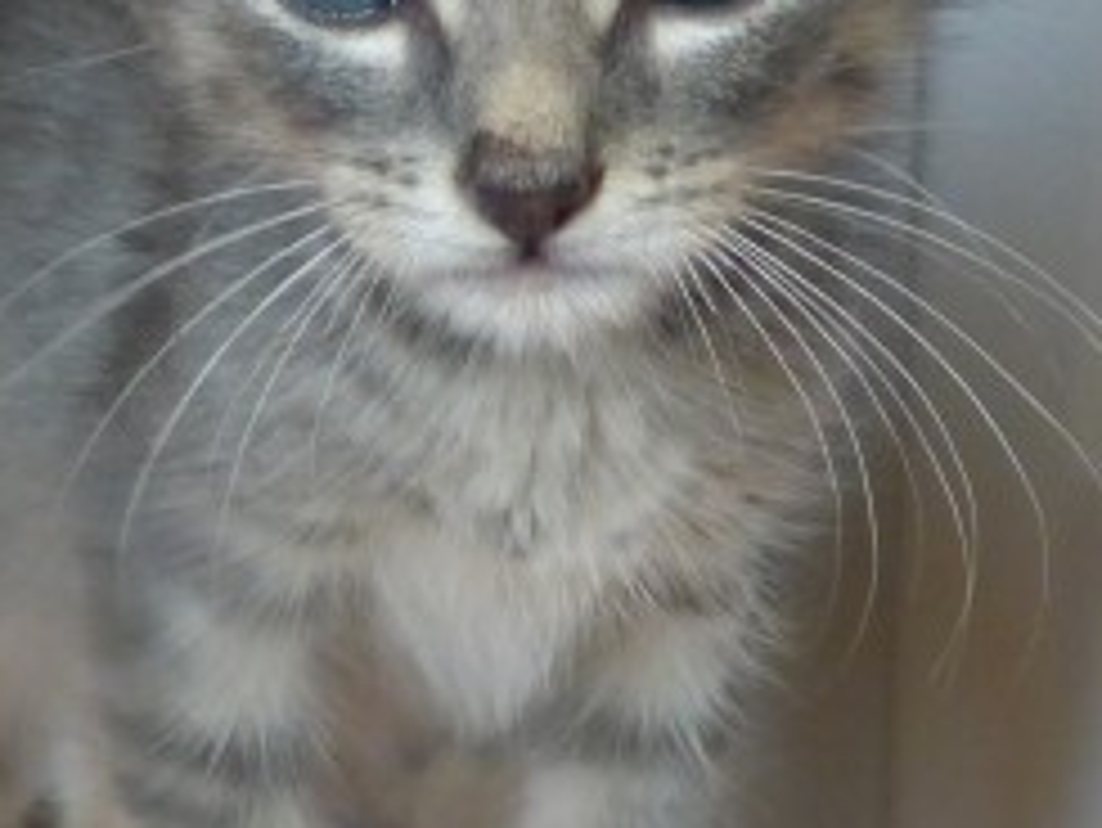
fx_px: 4491
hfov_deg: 14.0
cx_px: 441
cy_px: 567
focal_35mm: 141
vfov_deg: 10.5
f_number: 3.3
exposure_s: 1/60
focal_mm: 5.53
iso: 320
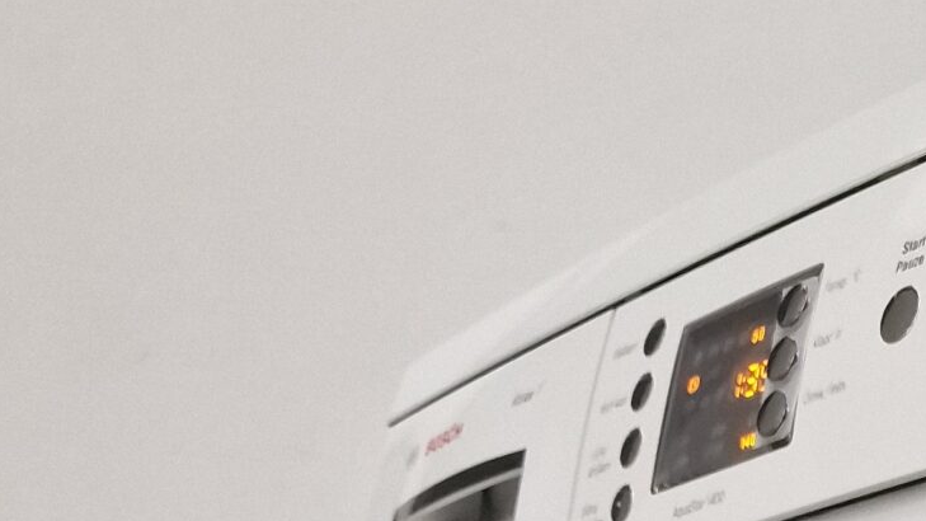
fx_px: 2161
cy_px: 1184
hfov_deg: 21.8
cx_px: 1195
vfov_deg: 11.7
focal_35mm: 88
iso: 320
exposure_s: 1/100
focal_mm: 6.4
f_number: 1.8
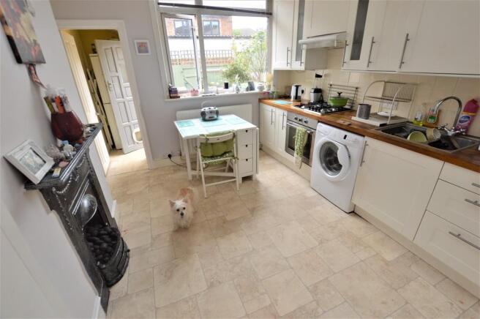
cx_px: 240
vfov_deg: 77.2
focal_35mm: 15
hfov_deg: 100.4
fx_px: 200
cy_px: 160
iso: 400
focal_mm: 10
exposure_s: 1/100
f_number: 5
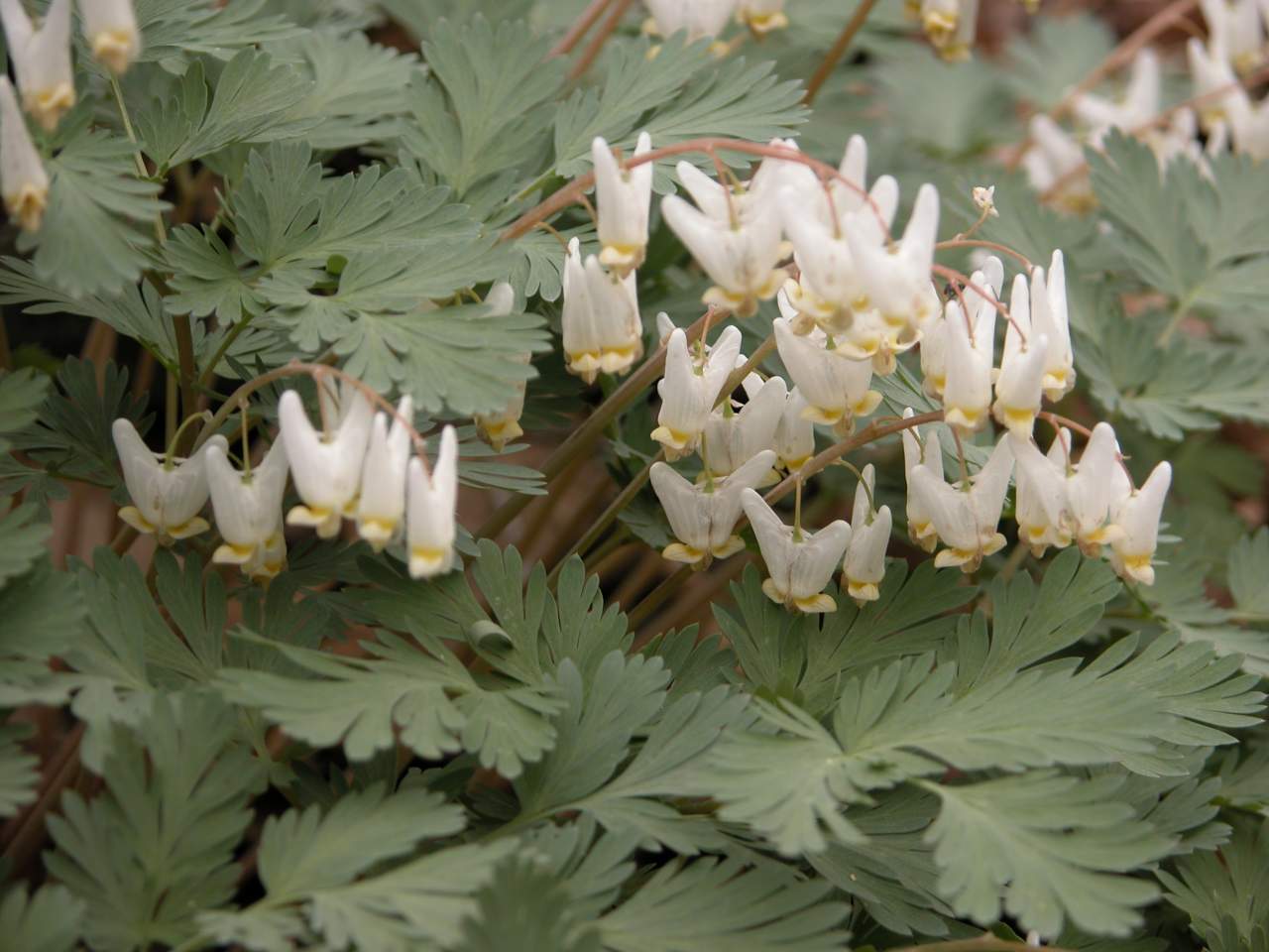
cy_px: 476
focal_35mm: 161
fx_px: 5902
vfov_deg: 9.2
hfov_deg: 12.3
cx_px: 634
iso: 100
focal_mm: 41.1
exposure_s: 1/104
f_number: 3.9
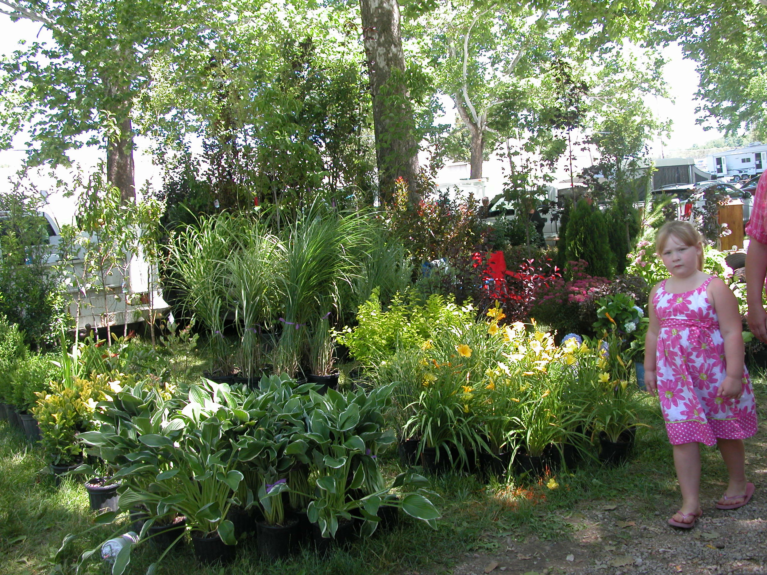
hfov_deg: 54.0
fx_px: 753
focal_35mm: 34
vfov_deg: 41.8
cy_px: 288
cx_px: 384
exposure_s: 1/101
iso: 100
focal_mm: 8.9
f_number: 3.5
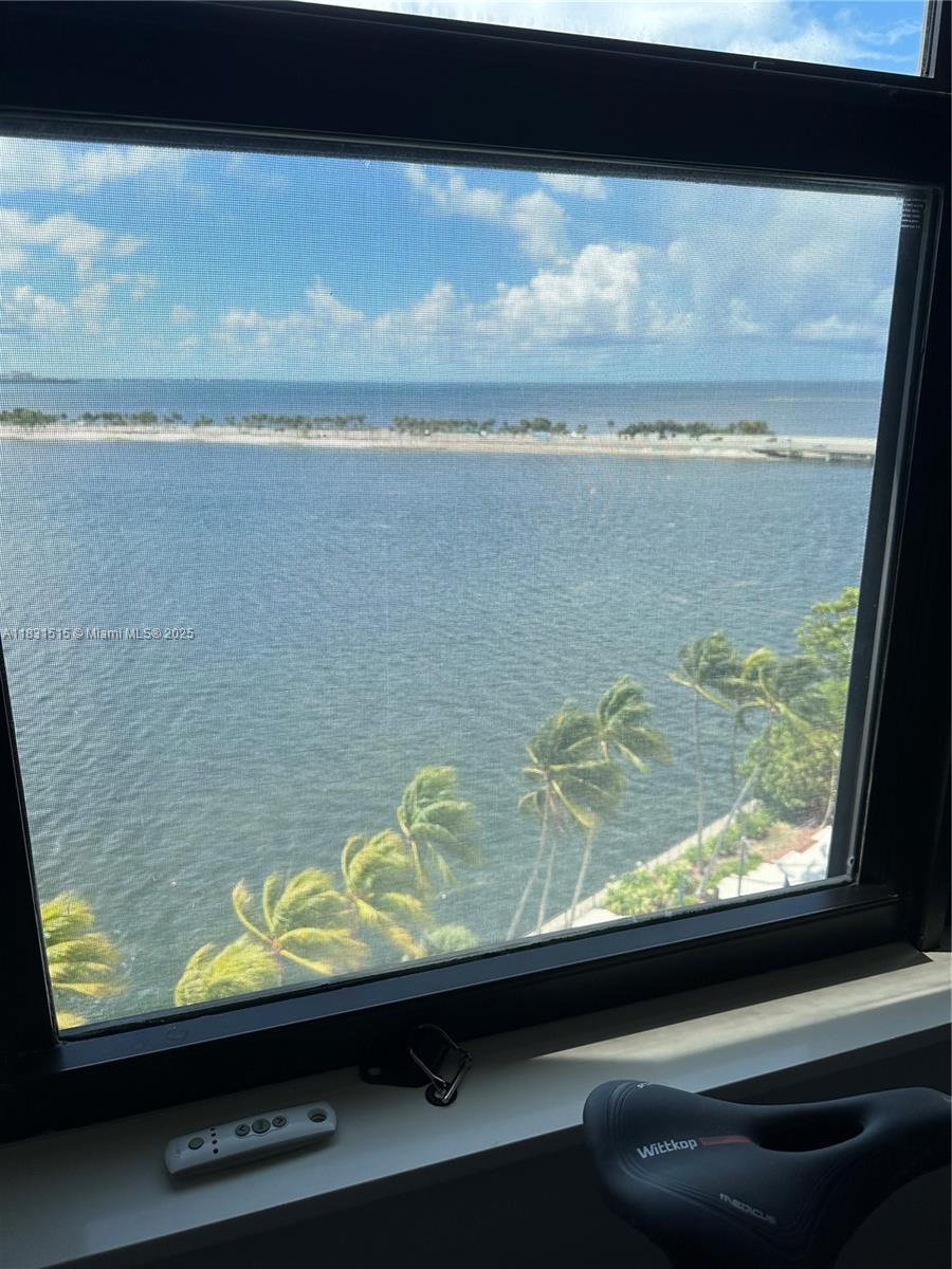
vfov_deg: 71.6
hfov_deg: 56.8
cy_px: 634
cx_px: 476
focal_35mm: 24
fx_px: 880
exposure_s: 1/2299
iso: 80
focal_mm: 6.86
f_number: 1.78
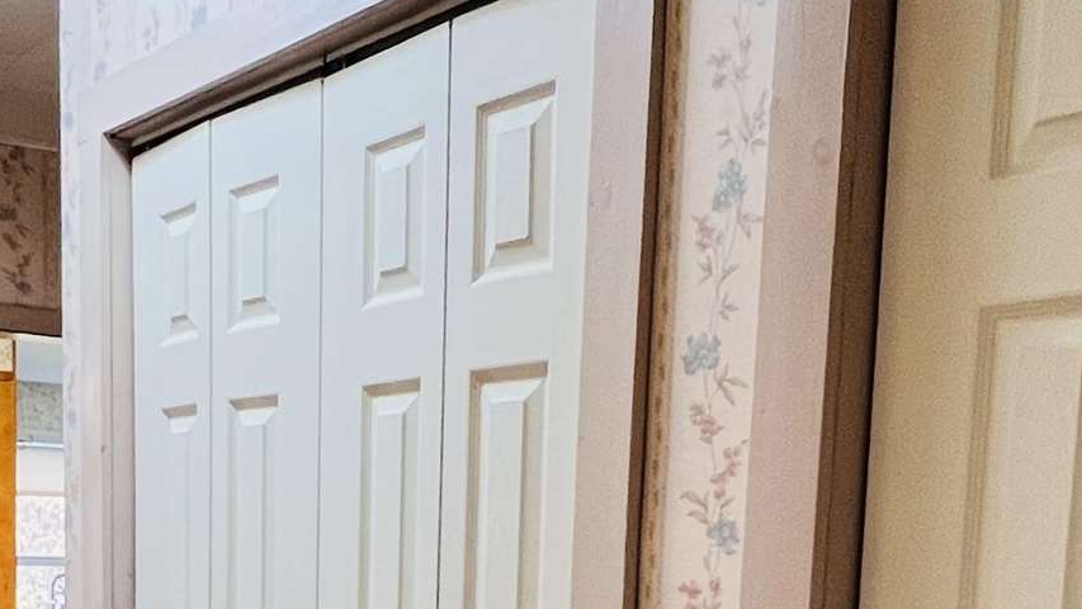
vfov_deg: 21.5
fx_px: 1463
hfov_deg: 40.2
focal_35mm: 51
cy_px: 761
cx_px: 377
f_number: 1.8
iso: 160
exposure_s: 1/60
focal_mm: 1.57
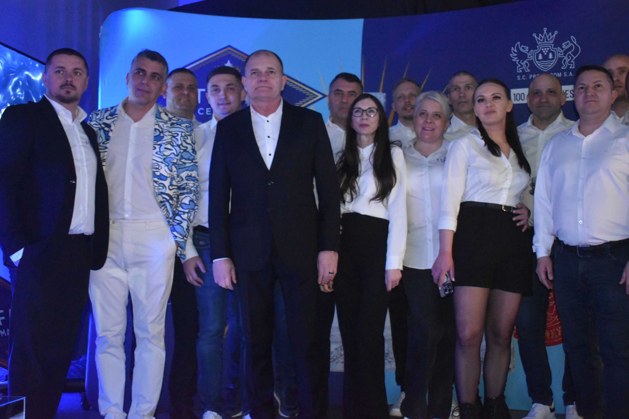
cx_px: 314
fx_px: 760
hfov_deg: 45.0
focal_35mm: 44
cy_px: 210
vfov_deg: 30.8
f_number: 4.2
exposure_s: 1/60
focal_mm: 29
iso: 6400
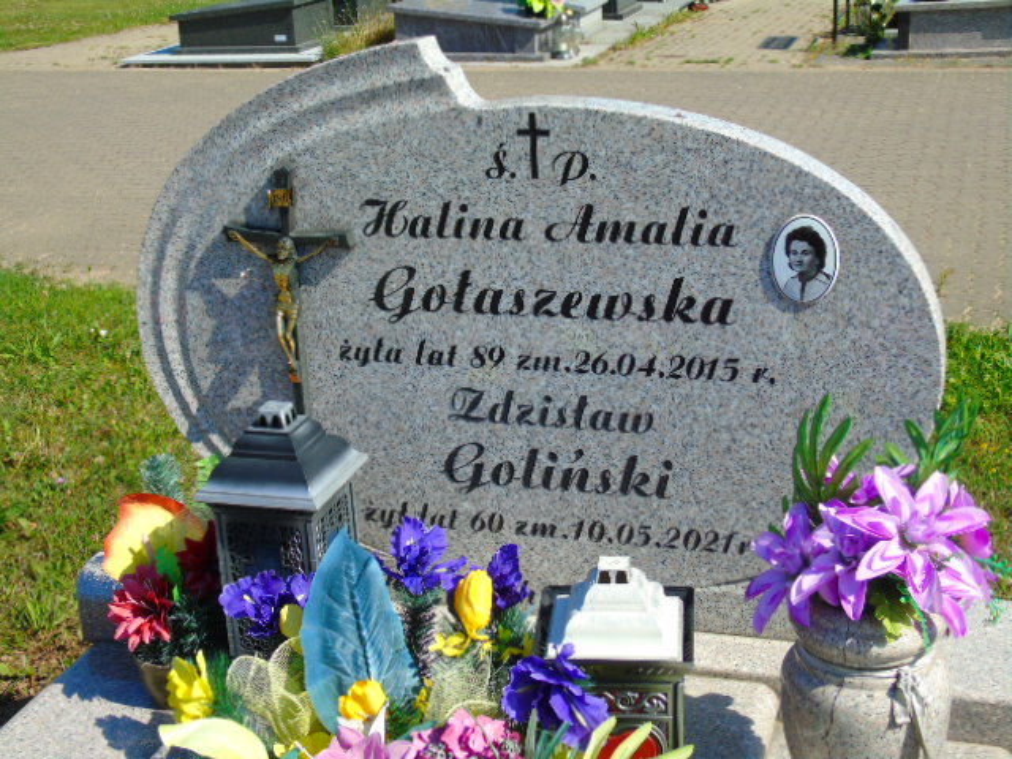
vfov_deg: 27.0
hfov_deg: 35.5
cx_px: 506
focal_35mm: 54
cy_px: 380
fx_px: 1579
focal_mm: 9.6
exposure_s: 1/500
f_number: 4.3
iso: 80
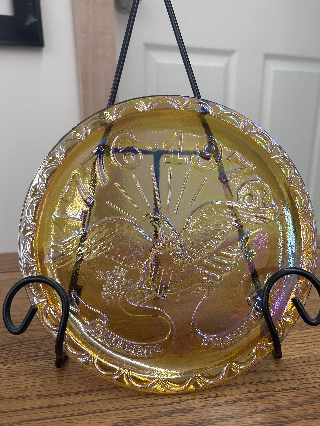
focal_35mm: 27
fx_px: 333
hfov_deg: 51.3
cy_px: 219
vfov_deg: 65.3
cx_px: 165
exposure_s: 1/120
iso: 125
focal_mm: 5.7
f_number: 1.5
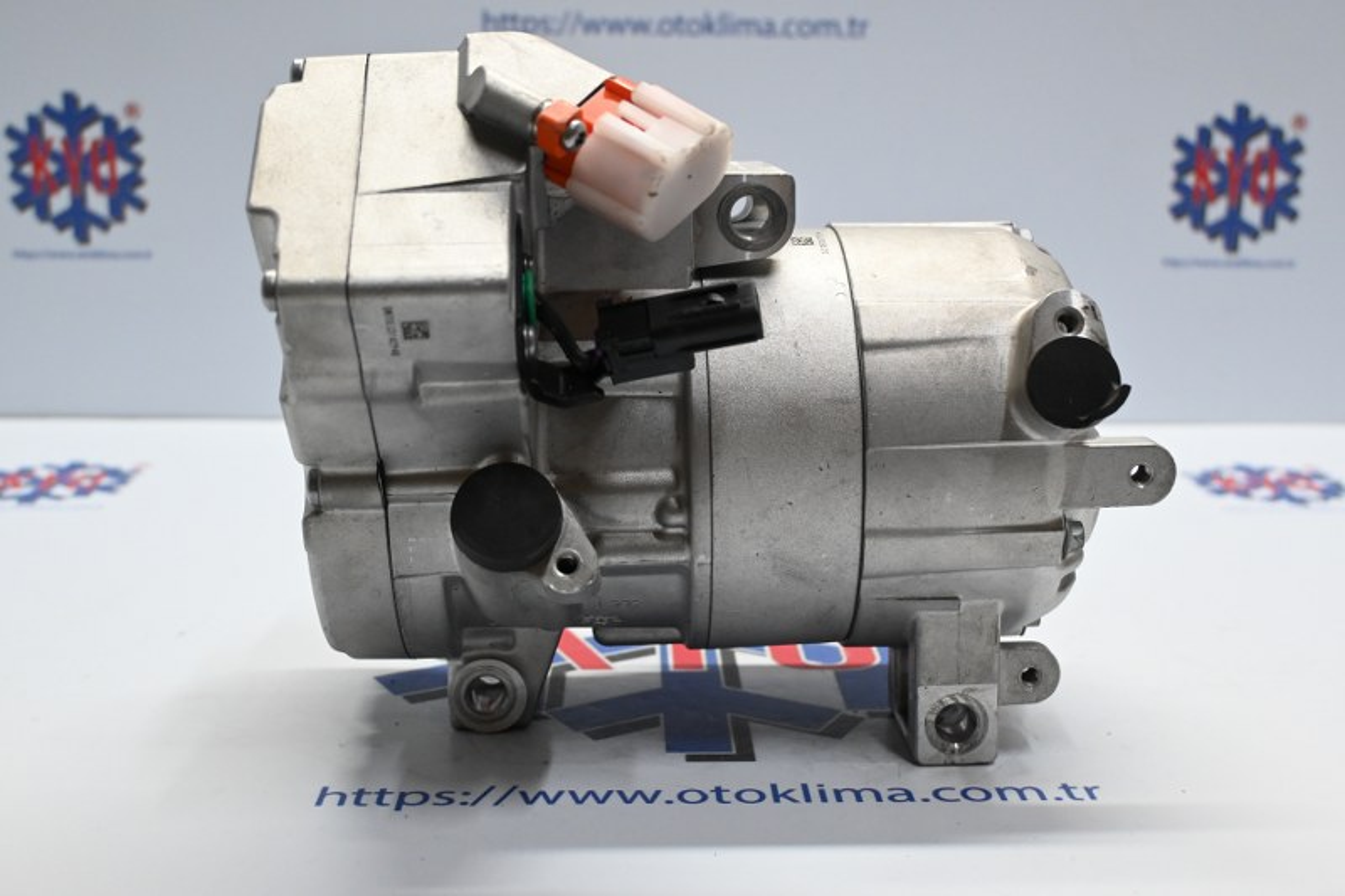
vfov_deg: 30.8
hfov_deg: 45.0
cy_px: 448
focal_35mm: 44
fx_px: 1625
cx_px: 672
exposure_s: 1/125
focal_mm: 29
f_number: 4.8
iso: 1600
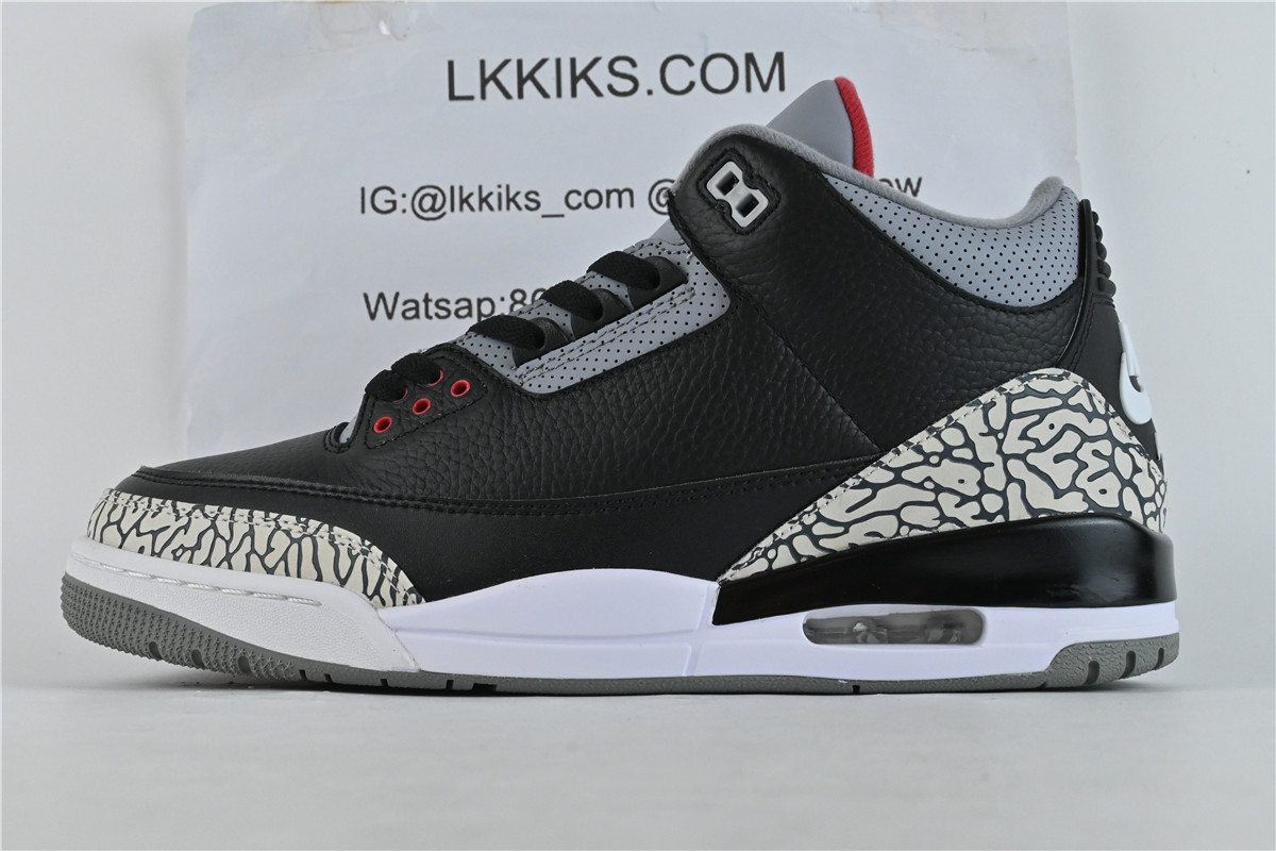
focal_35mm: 56
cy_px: 426
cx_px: 638
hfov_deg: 35.9
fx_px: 1967
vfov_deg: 24.4
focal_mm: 37
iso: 1600
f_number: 11
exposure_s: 1/125
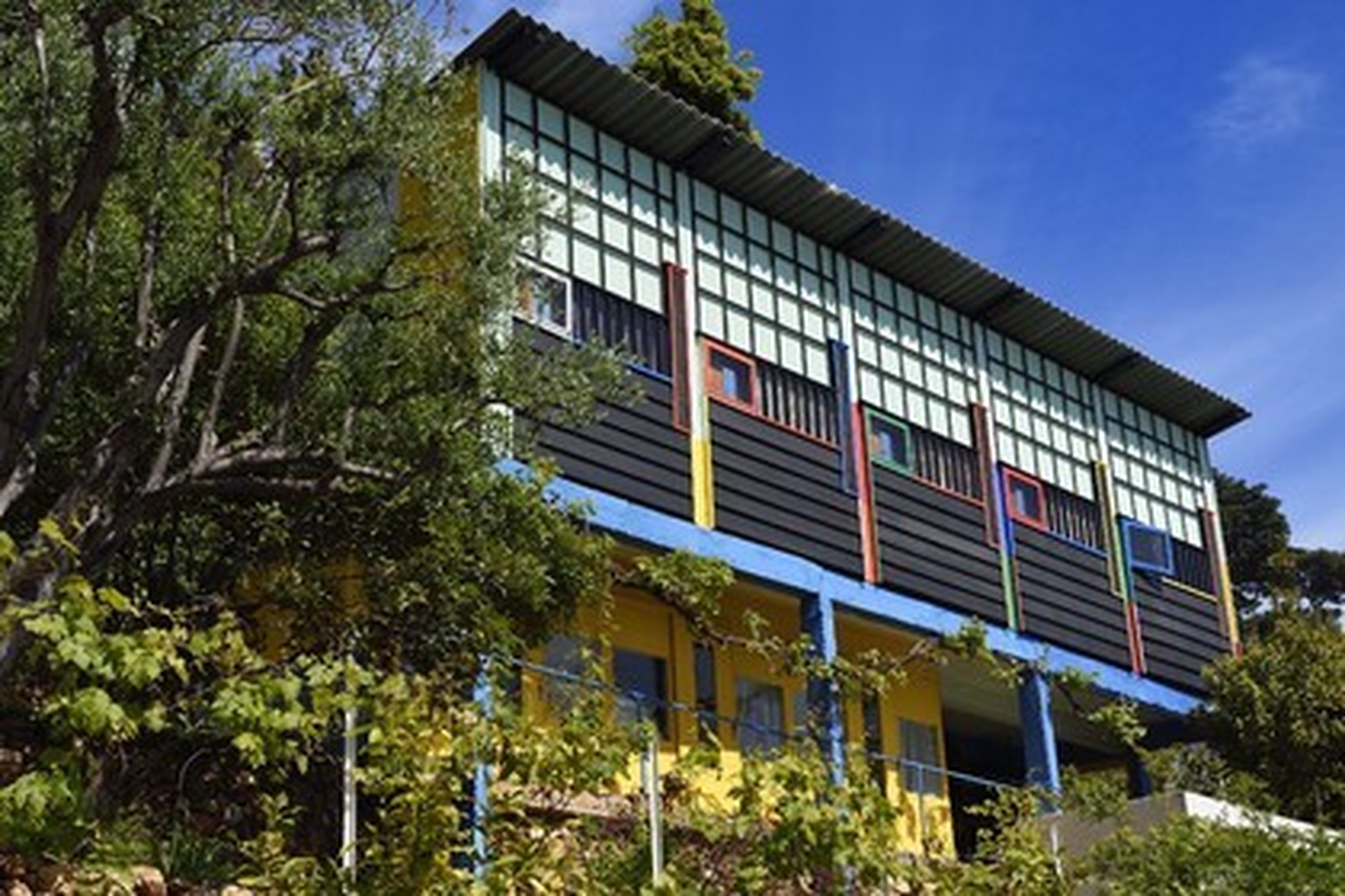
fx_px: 1718
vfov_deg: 29.2
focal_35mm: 46
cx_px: 672
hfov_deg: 42.7
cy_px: 448
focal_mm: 46
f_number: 11
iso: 200
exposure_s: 1/320
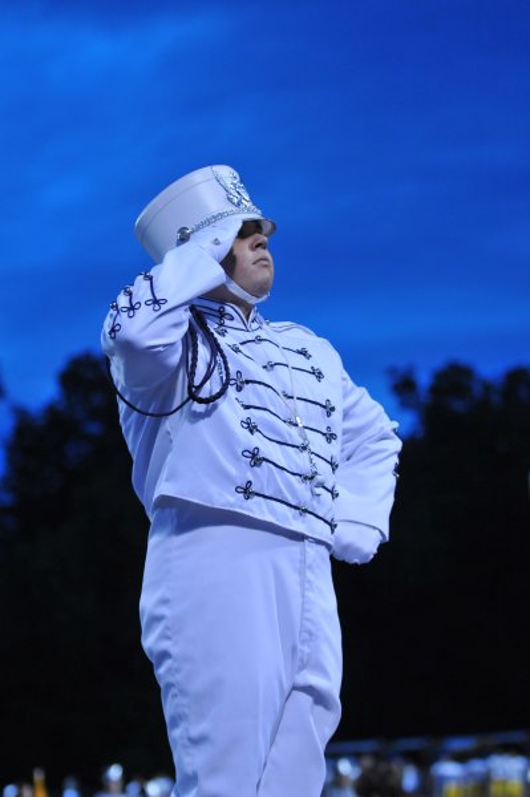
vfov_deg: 18.2
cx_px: 265
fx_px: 2488
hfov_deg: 12.2
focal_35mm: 112
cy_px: 398
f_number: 2.8
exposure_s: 1/250
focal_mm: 75
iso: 1600
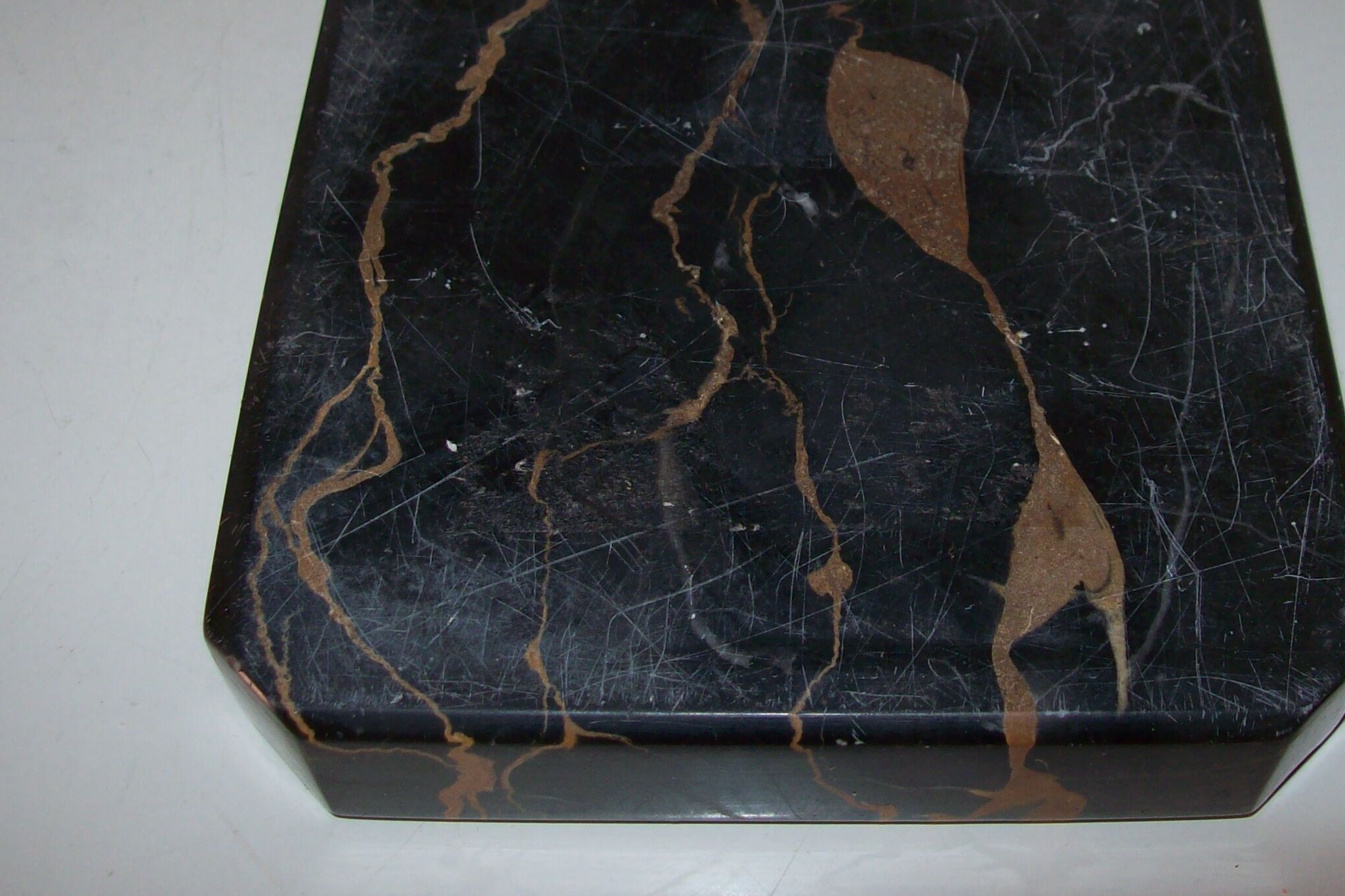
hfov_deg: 38.1
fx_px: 1943
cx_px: 794
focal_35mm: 52
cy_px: 276
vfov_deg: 25.8
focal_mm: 6
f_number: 2.7
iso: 80
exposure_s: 1/64
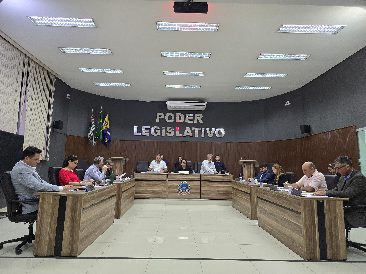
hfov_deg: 73.9
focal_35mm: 23
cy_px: 137
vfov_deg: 58.9
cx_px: 183
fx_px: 243
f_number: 1.7
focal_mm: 6.3
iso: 250
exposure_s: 1/120
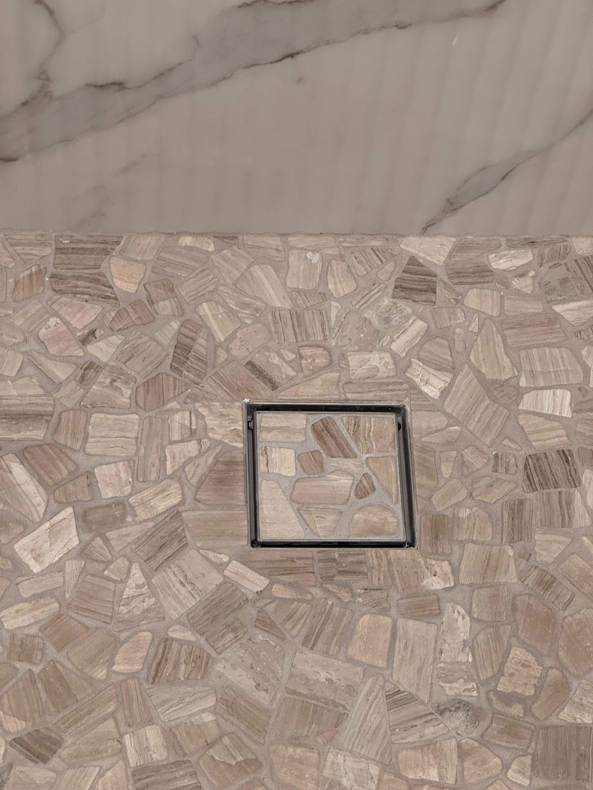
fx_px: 1759
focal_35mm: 77
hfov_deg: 19.1
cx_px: 296
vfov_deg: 25.3
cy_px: 395
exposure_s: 1/60
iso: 200
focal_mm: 9
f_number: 2.8
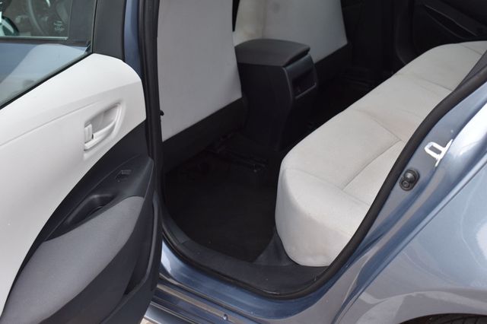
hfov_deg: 42.3
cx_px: 244
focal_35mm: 46
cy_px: 162
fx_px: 629
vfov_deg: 28.9
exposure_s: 1/125
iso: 400
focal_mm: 31
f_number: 5.6
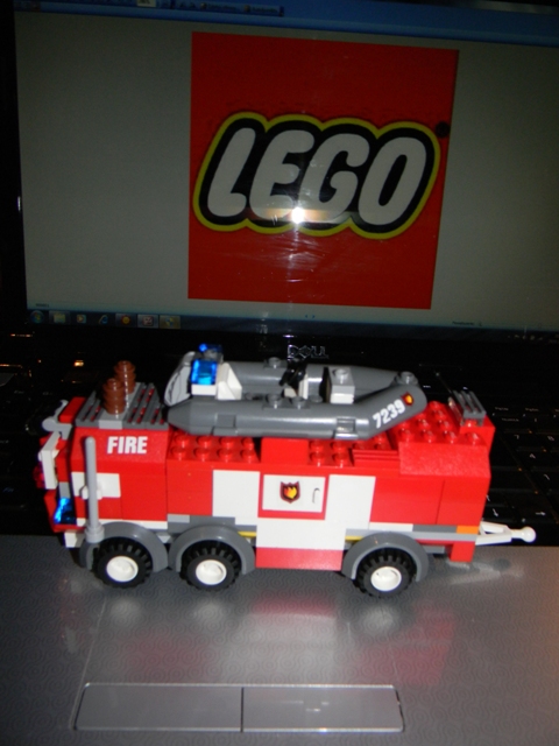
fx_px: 603
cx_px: 280
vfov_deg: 63.4
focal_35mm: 28
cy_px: 373
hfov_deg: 49.7
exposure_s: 1/26
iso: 200
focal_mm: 5
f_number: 7
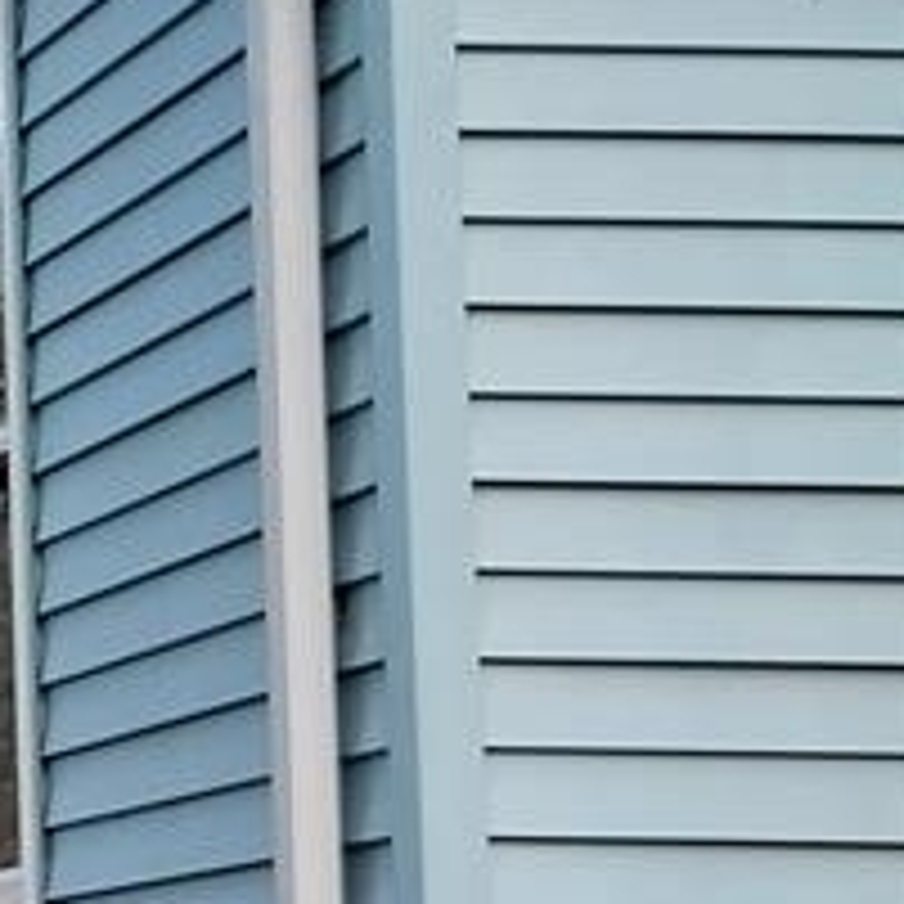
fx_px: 3457
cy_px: 837
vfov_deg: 14.7
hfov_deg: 11.7
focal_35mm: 117
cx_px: -1372
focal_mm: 4
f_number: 1.8
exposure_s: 1/169
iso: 20
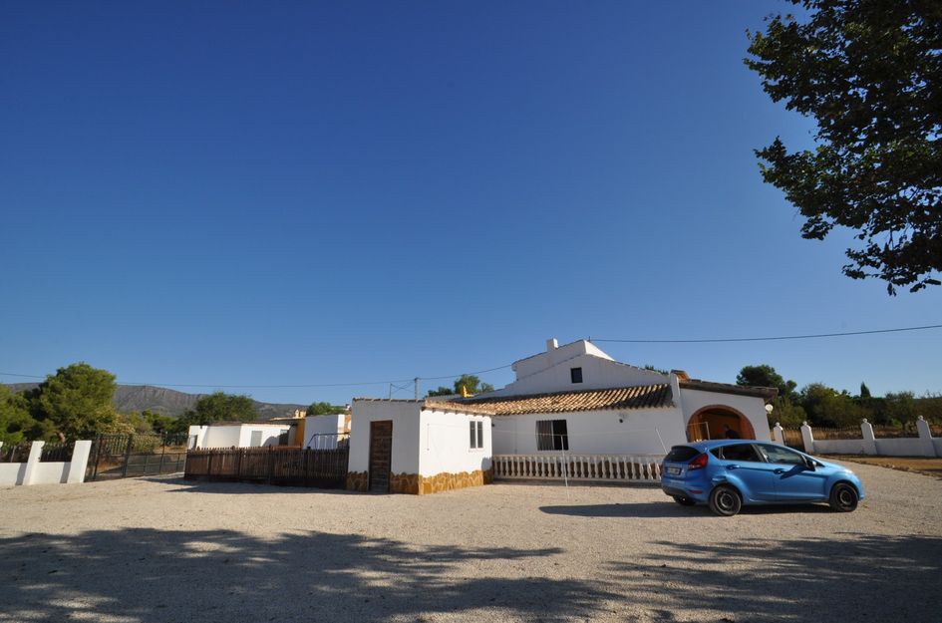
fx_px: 392
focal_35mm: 15
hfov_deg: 100.5
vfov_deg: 77.0
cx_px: 471
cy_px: 312
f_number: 18
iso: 200
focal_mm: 10
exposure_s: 1/200
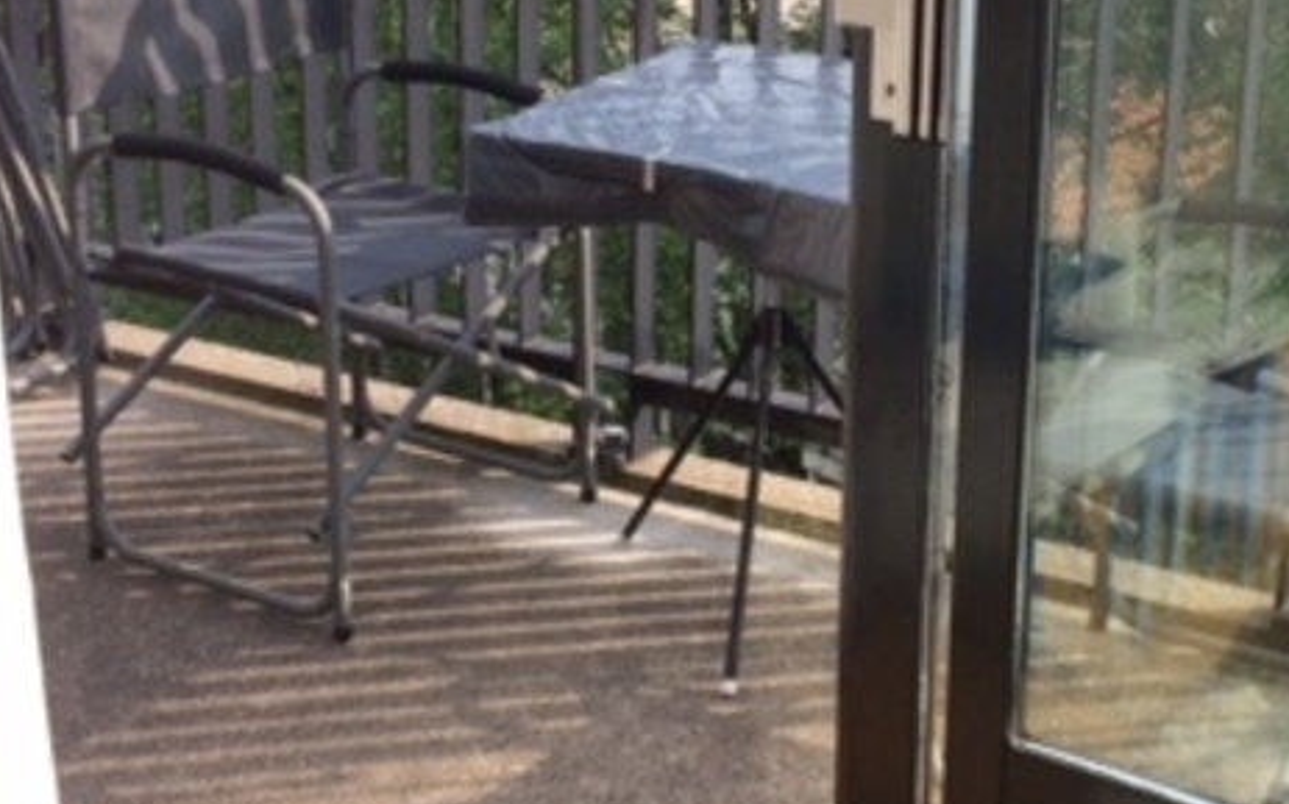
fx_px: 2388
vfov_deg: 19.1
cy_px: 289
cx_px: 866
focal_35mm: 68
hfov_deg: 30.0
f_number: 2.2
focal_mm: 4.15
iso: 32
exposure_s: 1/631
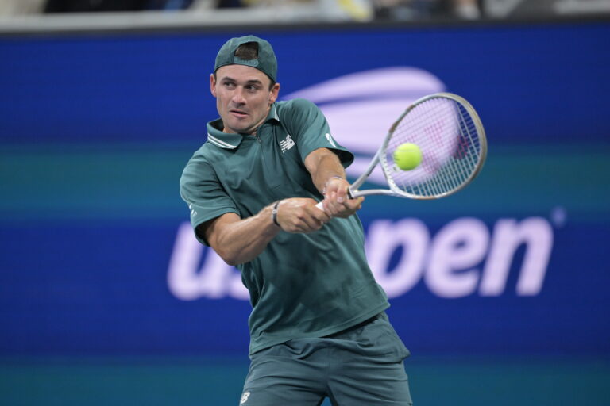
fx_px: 6777
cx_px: 305
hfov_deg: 5.2
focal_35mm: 400
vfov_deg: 3.4
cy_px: 203
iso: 3200
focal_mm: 400
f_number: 2.8
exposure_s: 1/1600
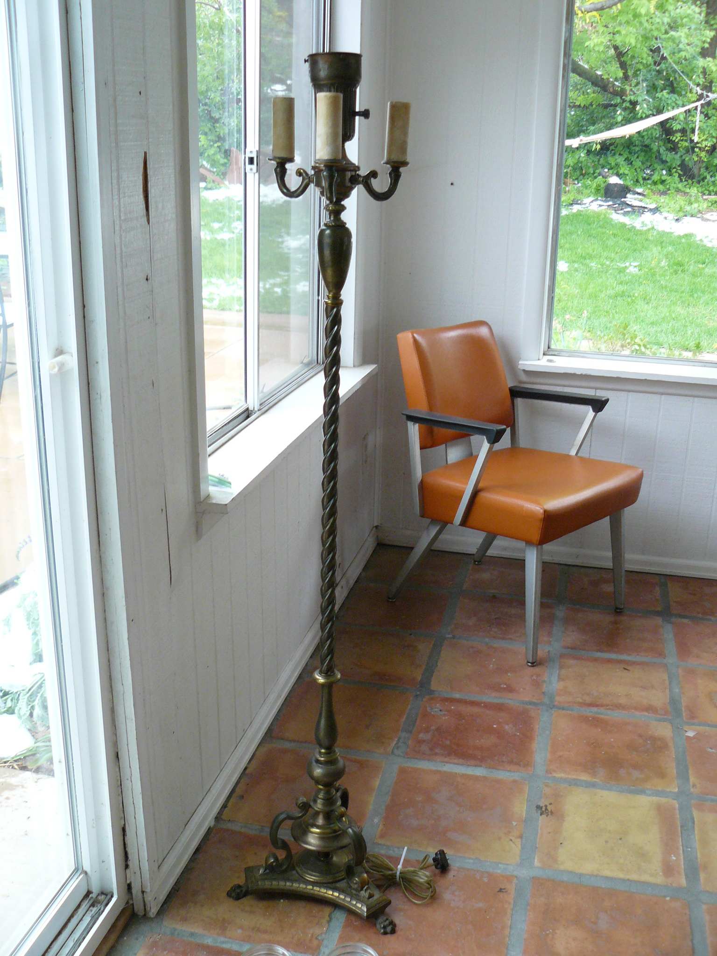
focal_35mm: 36
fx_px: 994
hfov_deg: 39.7
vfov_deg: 51.4
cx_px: 358
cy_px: 478
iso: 200
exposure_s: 1/30
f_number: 2.8
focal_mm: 6
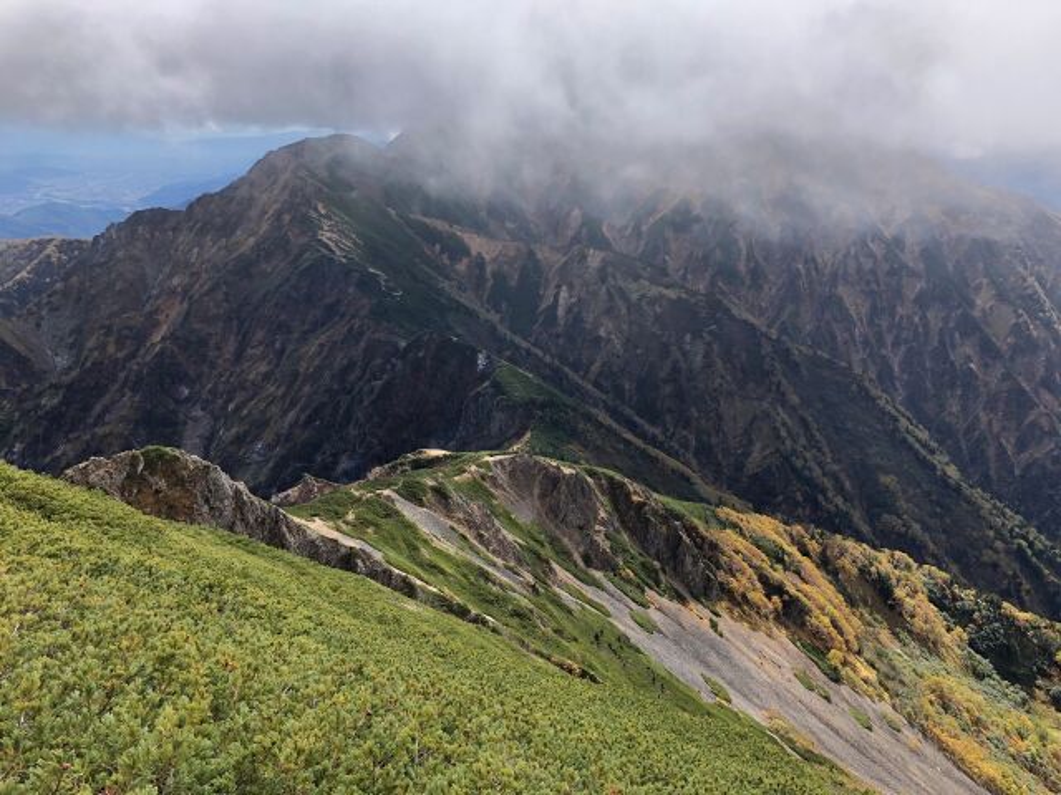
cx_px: 530
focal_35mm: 28
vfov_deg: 49.7
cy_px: 398
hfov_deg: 63.4
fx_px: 858
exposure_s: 1/1453
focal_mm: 3.99
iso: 20
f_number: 1.8
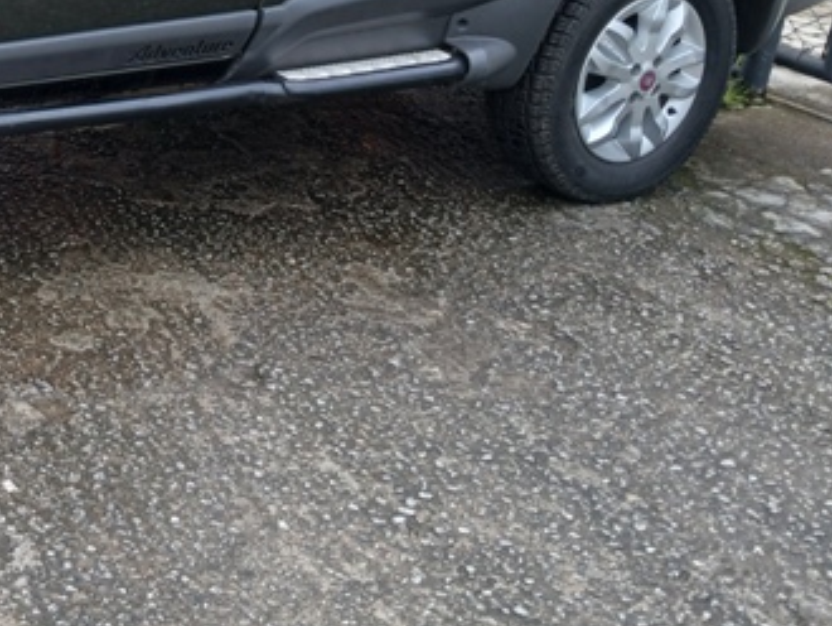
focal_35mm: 63
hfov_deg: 27.4
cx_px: -141
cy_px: -23
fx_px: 1515
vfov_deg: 22.3
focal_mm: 3.98
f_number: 1.8
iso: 20
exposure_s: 1/249
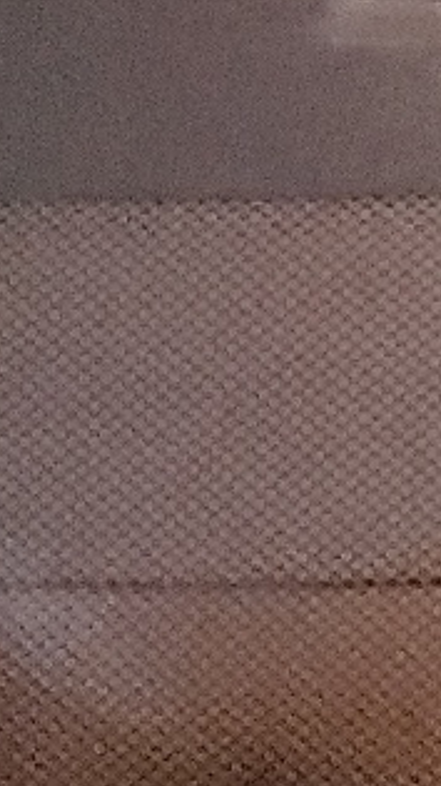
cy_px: 332
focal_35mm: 144
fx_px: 2996
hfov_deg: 7.6
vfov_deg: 14.9
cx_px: 1238
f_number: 1.5
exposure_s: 1/24
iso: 1608
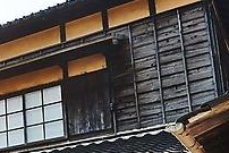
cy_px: 192
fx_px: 509
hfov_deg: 22.3
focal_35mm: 80
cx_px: -81
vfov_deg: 16.3
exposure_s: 1/1000
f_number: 8
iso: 500
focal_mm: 27
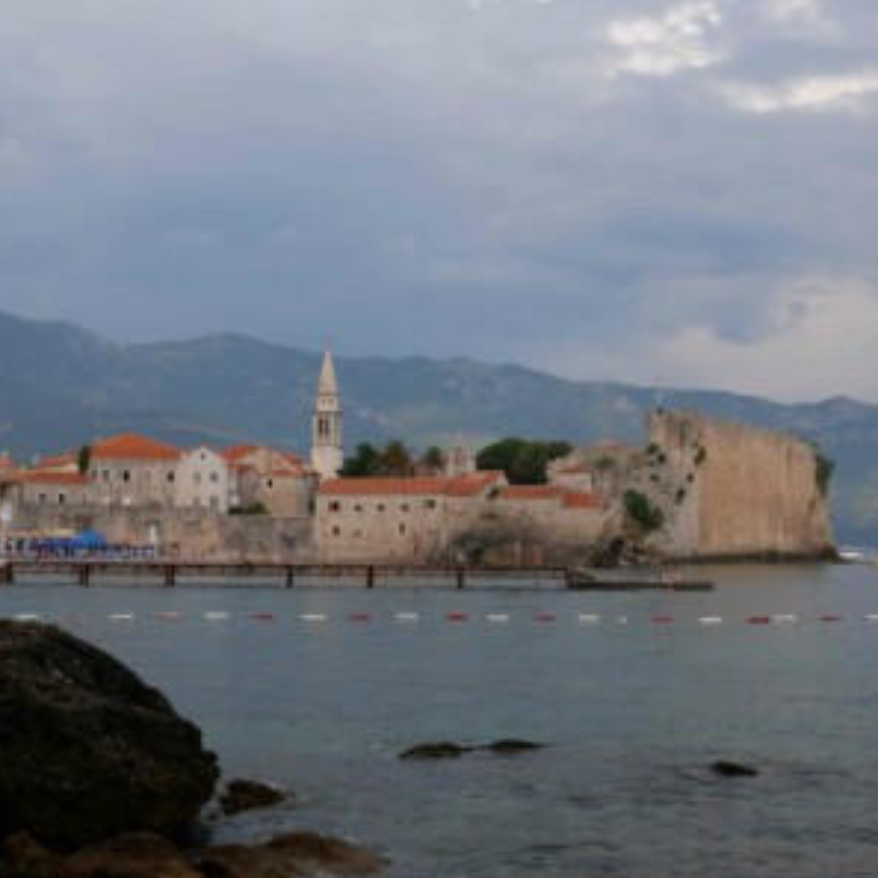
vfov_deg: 34.0
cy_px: 440
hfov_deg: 34.0
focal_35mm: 50
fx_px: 1435
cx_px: 461
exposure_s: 1/320
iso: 200
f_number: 6.3
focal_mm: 21
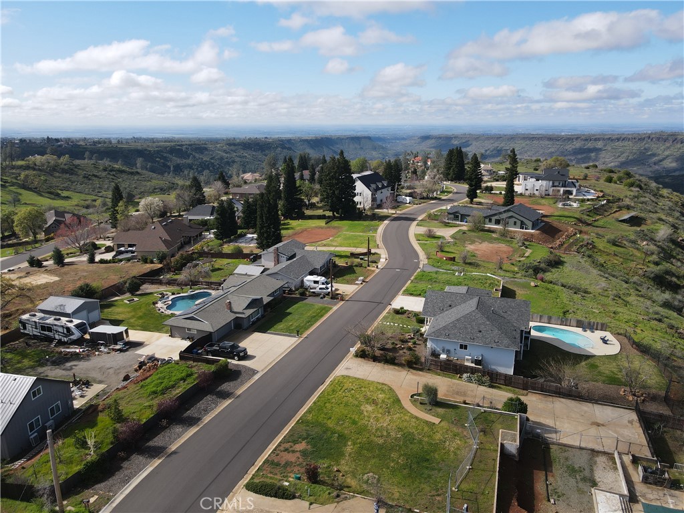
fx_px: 474
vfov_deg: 56.8
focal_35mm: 24
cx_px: 342
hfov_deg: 71.6
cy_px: 256
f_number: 2.8
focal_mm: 4.5
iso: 100
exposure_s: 1/640
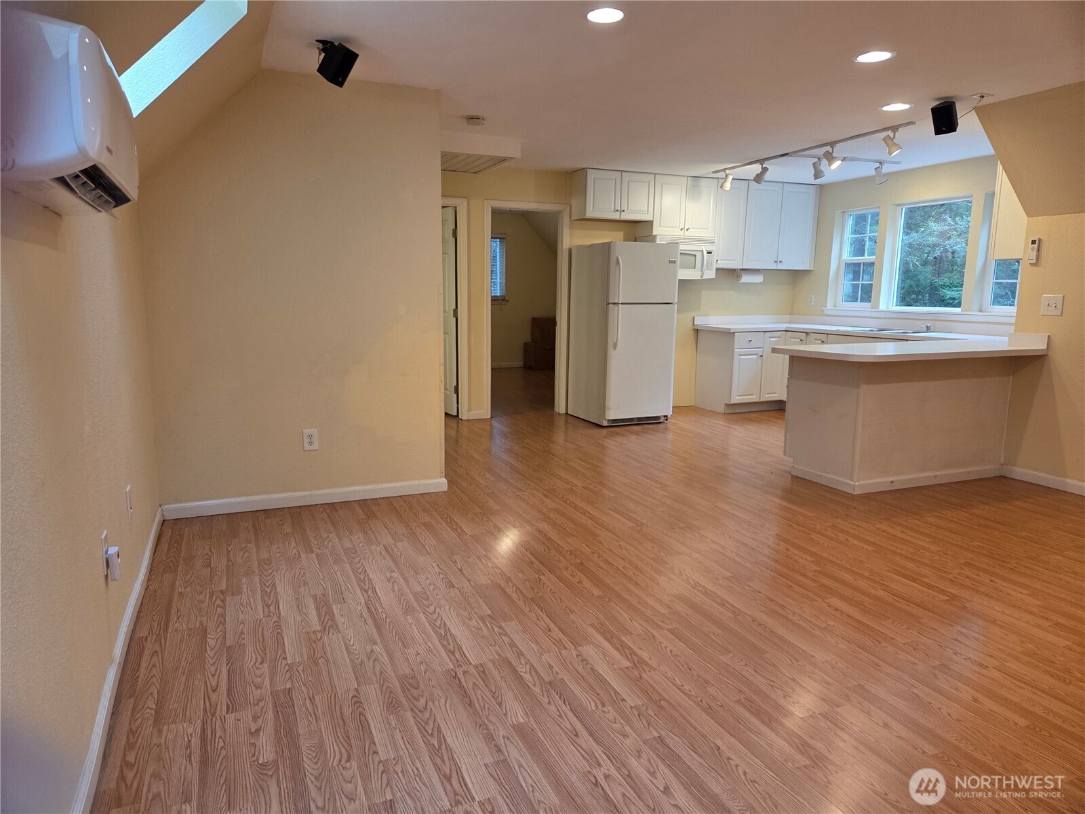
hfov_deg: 73.9
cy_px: 407
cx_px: 542
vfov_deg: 58.9
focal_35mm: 23
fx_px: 721
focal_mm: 5.4
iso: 250
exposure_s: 1/120
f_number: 1.8
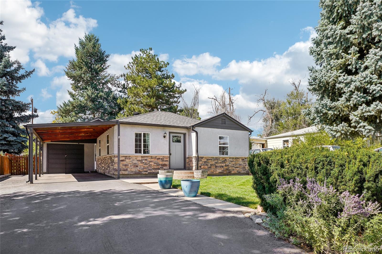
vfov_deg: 59.5
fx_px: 223
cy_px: 127
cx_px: 191
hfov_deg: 81.2
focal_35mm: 21
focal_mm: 14
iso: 100
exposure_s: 1/250
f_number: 8
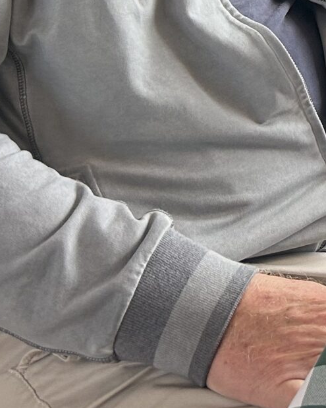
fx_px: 1267
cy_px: -196
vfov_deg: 16.7
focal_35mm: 105
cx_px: 528
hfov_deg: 13.6
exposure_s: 1/100
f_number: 1.5
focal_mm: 5.7
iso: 64
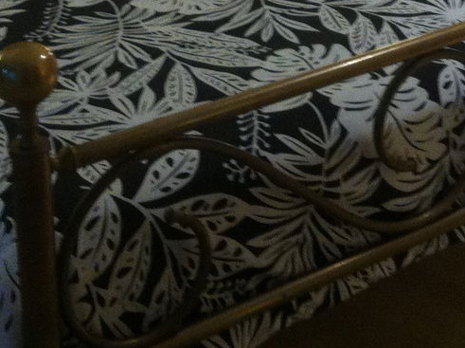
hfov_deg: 17.3
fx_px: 1530
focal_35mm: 114
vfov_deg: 12.4
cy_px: -158
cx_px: 251
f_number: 2.8
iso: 250
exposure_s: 1/17
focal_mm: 3.85
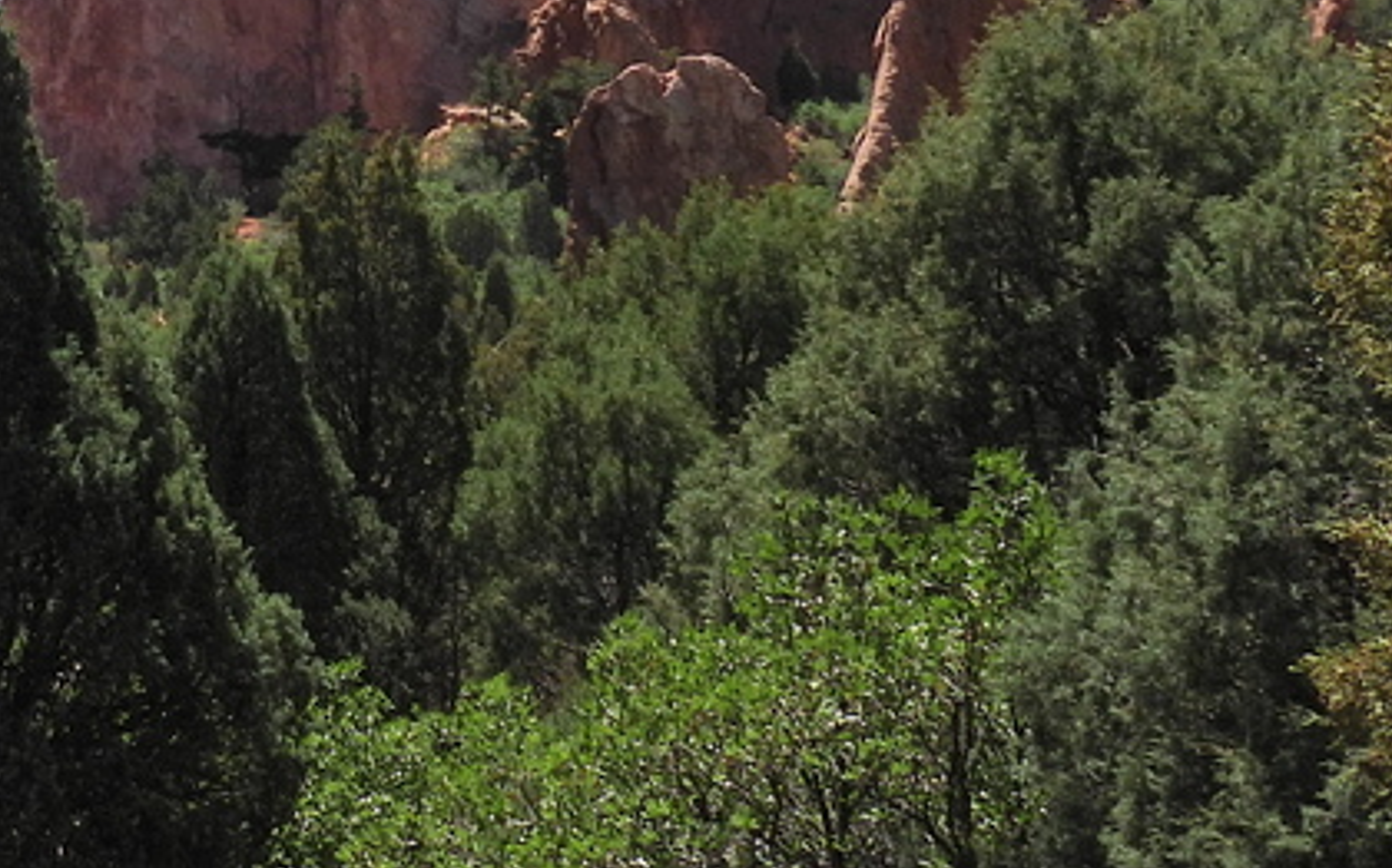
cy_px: -27
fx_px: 5270
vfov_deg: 9.3
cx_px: -567
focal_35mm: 139
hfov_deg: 14.3
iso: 100
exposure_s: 1/1600
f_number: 3.5
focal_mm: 7.7
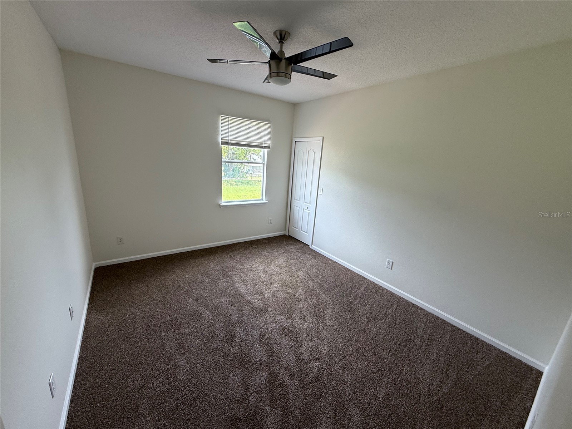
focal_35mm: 14
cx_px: 286
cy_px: 214
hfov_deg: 102.1
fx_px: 231
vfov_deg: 85.7
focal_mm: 2.22
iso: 64
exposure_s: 1/99
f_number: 2.2
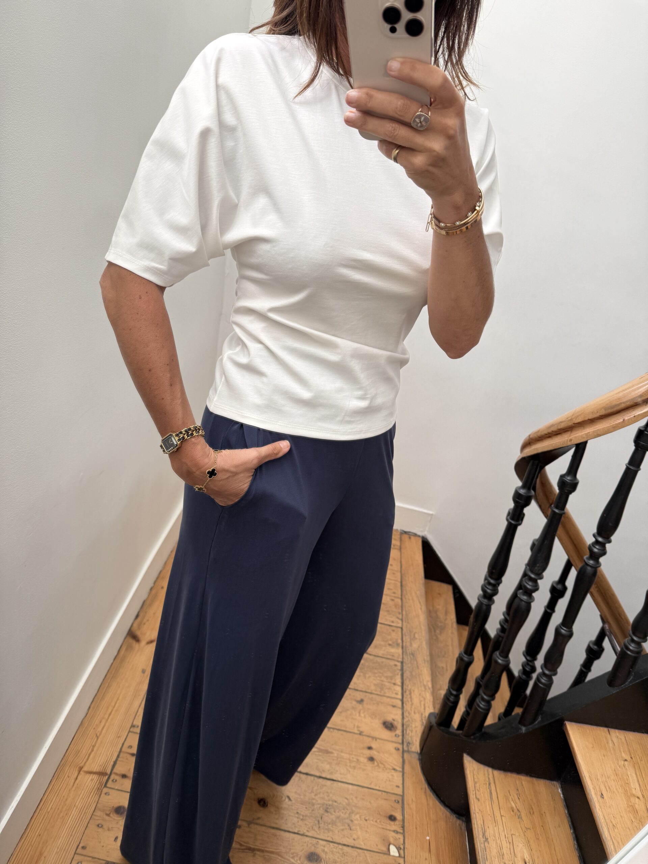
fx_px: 599
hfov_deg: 56.8
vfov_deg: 71.6
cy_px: 432
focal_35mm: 24
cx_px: 324
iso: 64
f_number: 1.78
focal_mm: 6.76
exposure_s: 1/222
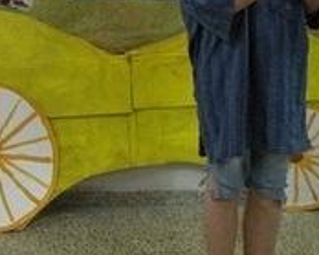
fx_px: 915
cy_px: -64
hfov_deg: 17.8
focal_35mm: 97
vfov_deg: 15.2
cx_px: -154
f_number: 2.8
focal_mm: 4.7
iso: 400
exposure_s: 1/24.3
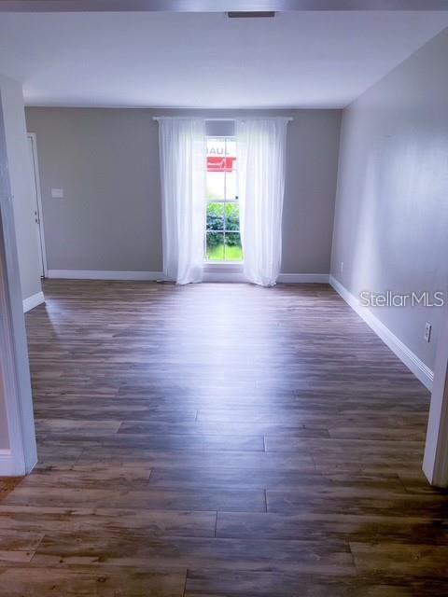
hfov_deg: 53.1
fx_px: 449
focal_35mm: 26
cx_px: 224
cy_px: 298
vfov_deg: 67.3
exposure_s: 1/120
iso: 80
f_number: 1.5
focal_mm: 5.7
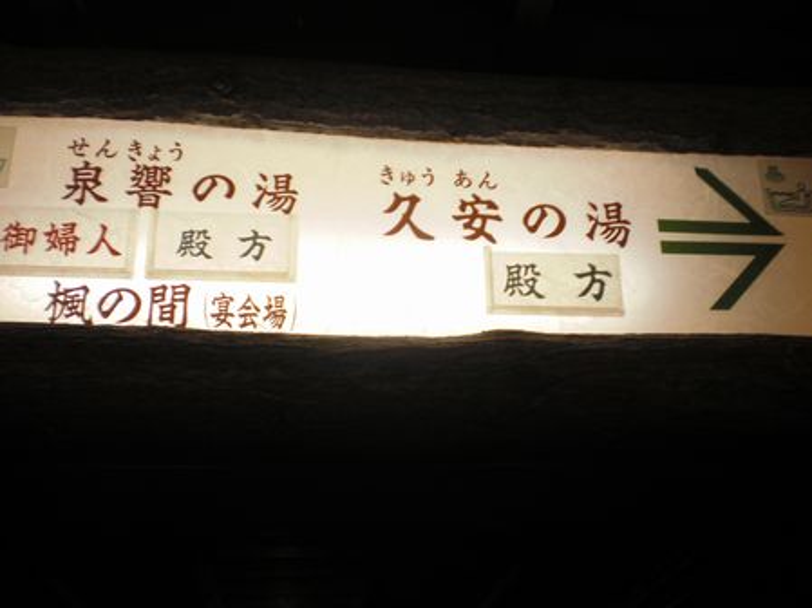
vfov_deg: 37.7
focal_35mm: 38
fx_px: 891
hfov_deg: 49.0
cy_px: 304
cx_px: 406
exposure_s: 1/80
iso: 100
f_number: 3.1
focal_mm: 6.3
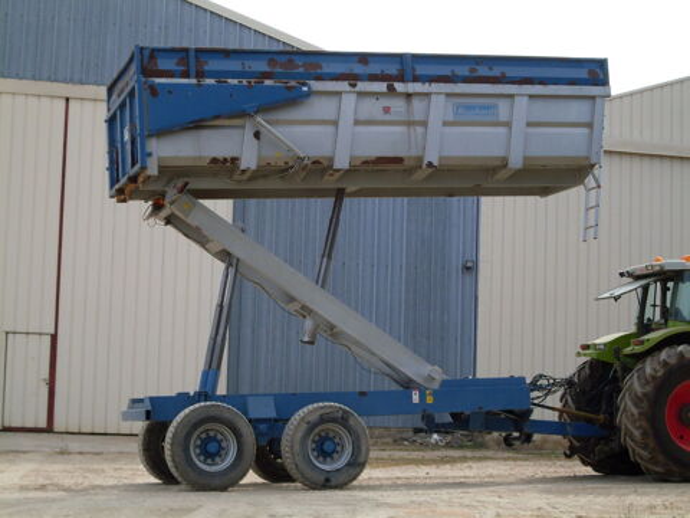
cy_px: 259
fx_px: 1615
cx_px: 345
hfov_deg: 24.1
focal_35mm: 81
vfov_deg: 18.2
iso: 80
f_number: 4
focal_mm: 13.5
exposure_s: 1/500
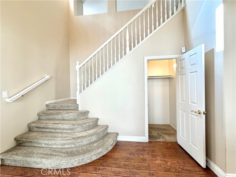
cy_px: 88
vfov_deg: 85.7
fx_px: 95
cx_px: 118
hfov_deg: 102.1
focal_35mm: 14
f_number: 2.2
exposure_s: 1/120
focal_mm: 2.22
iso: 125
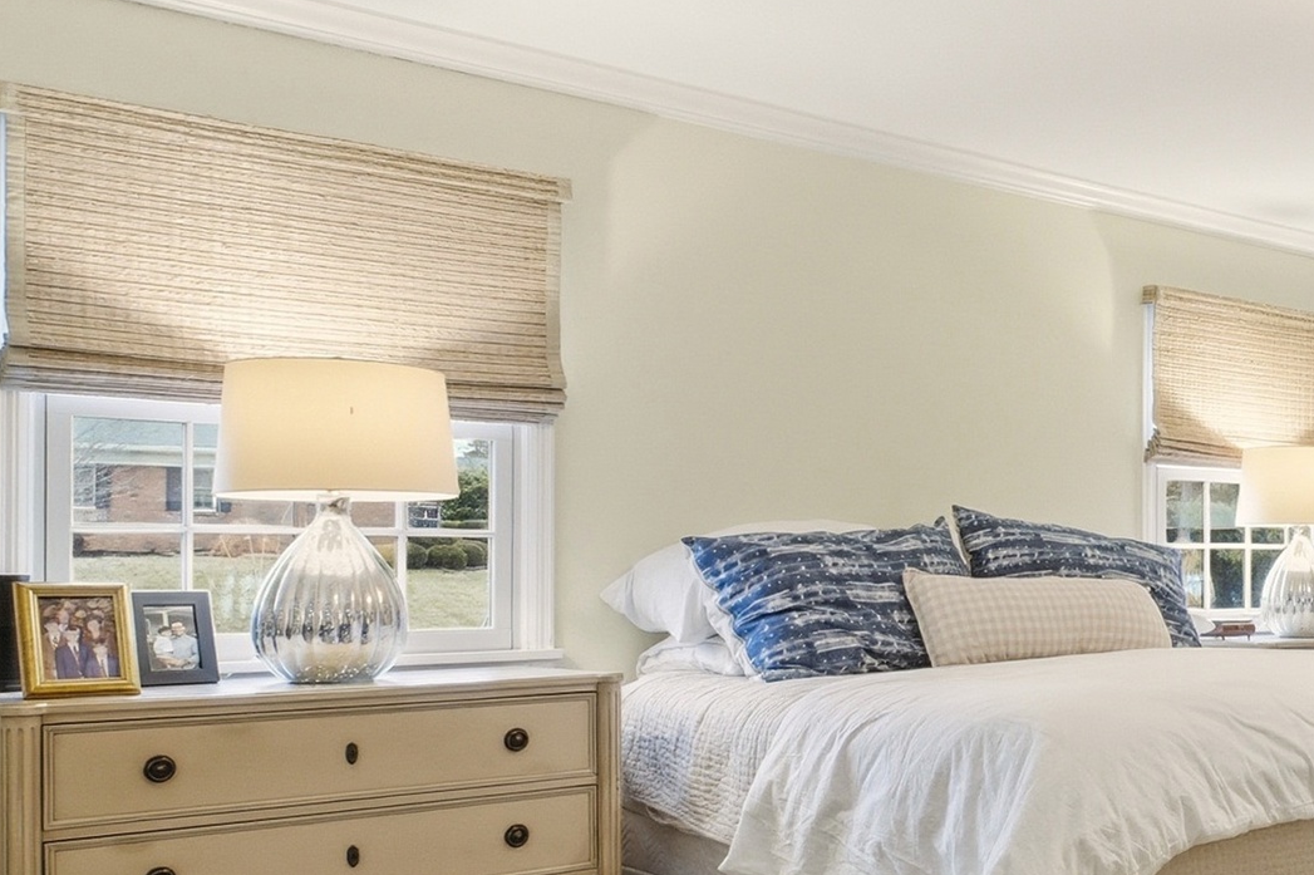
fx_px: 1569
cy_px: 598
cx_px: 1296
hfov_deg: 40.2
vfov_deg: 30.9
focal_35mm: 43
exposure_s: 1/60
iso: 400
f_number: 9
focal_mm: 10
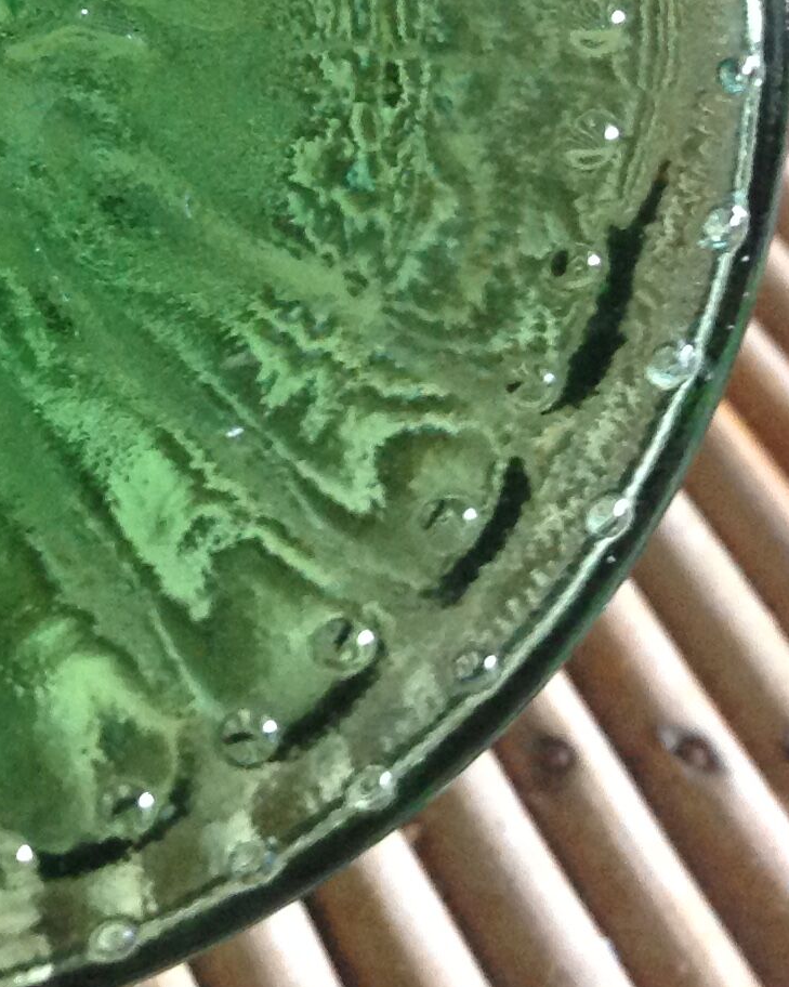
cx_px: -473
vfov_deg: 19.4
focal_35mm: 97
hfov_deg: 14.5
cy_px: 93
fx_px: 2833
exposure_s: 1/15
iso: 200
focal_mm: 4.28
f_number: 2.4
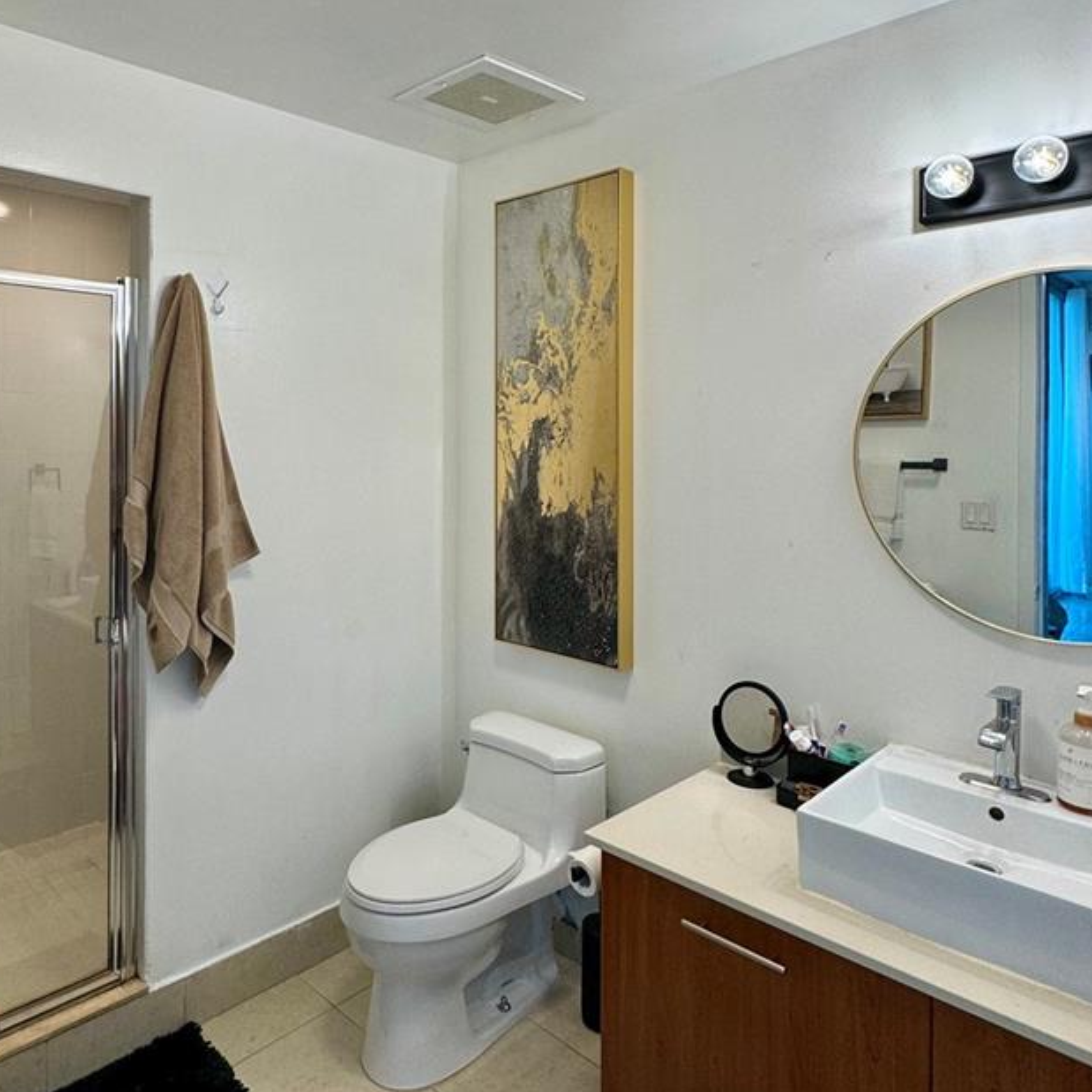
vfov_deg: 64.4
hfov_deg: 64.4
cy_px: 434
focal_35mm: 24
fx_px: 857
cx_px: 430
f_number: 2.2
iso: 100
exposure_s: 1/120
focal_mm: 2.22
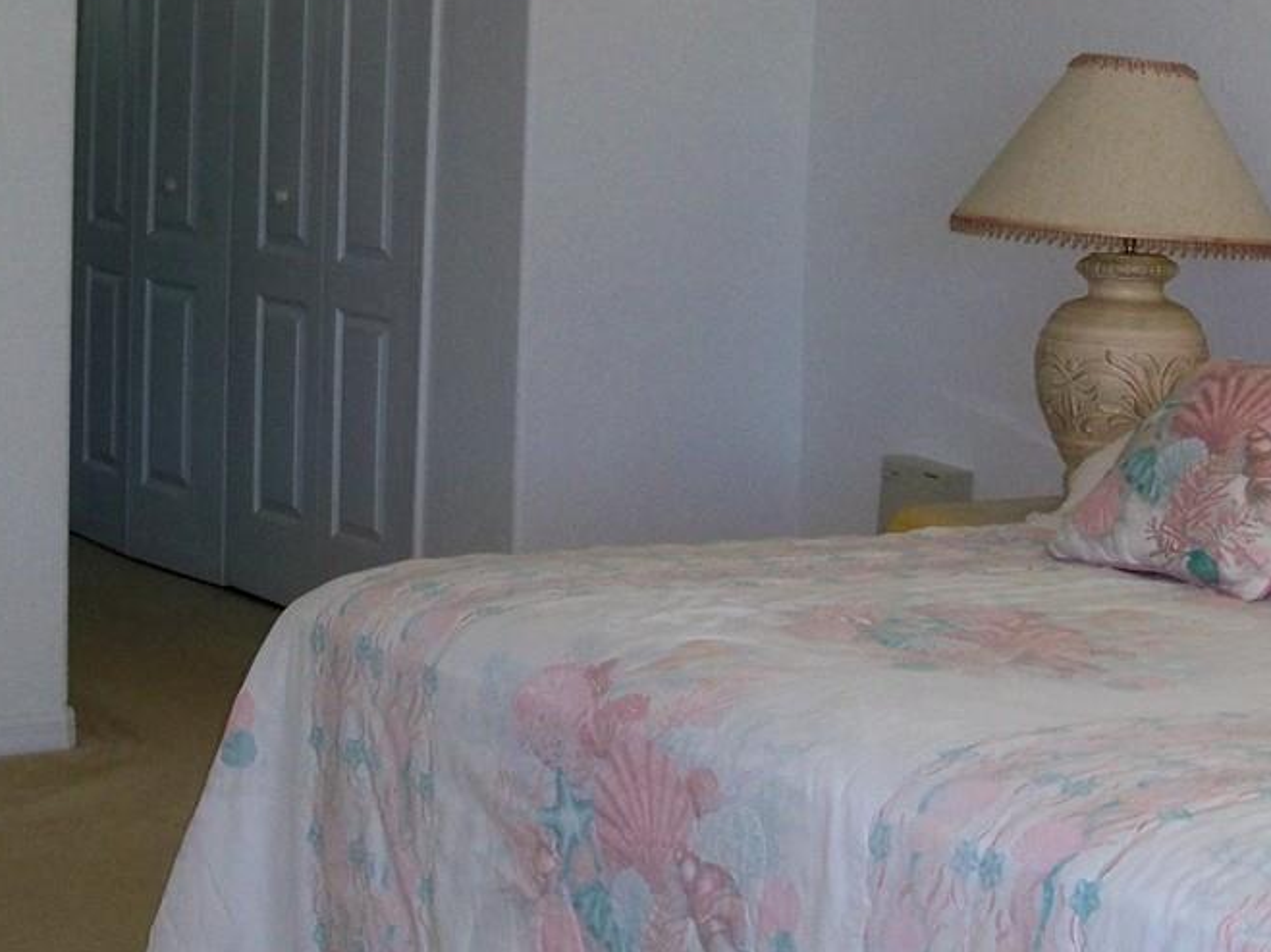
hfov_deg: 22.9
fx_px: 3120
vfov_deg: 17.3
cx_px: 841
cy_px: 385
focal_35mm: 85
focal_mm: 6.2
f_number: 3.5
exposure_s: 1/30
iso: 200
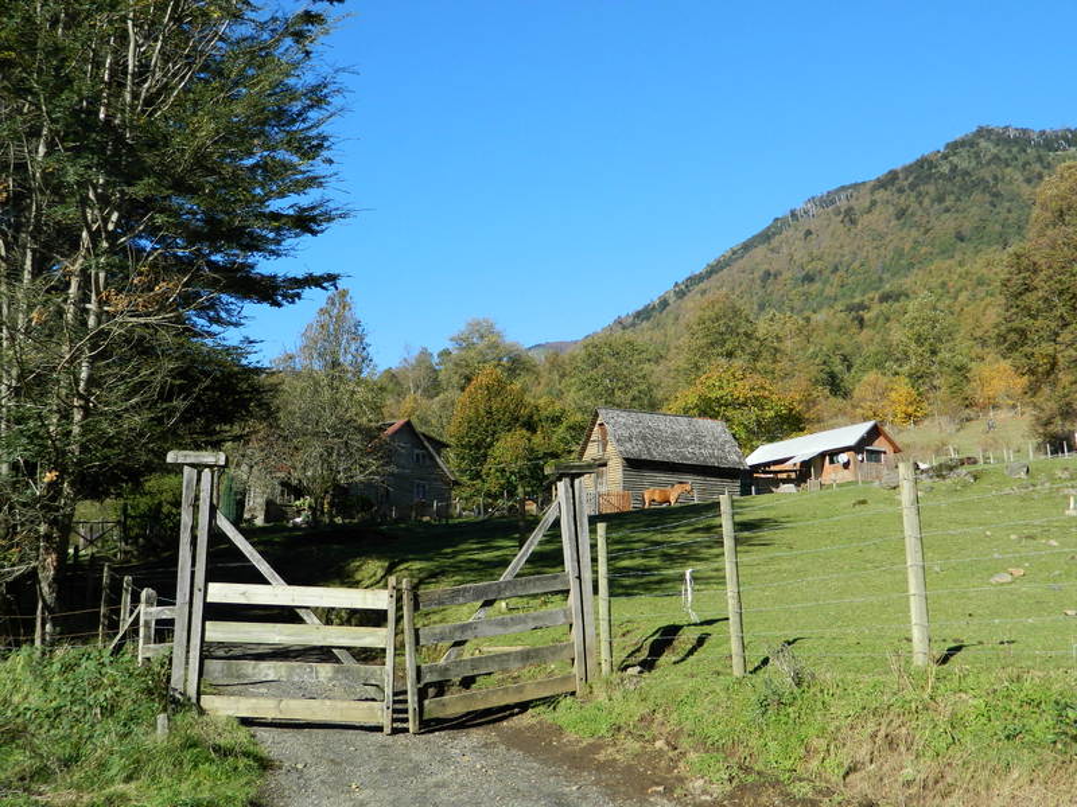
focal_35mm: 35
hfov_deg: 52.6
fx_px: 1089
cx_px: 538
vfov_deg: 40.7
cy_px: 404
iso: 80
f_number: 3.3
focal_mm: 6.2
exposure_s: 1/500
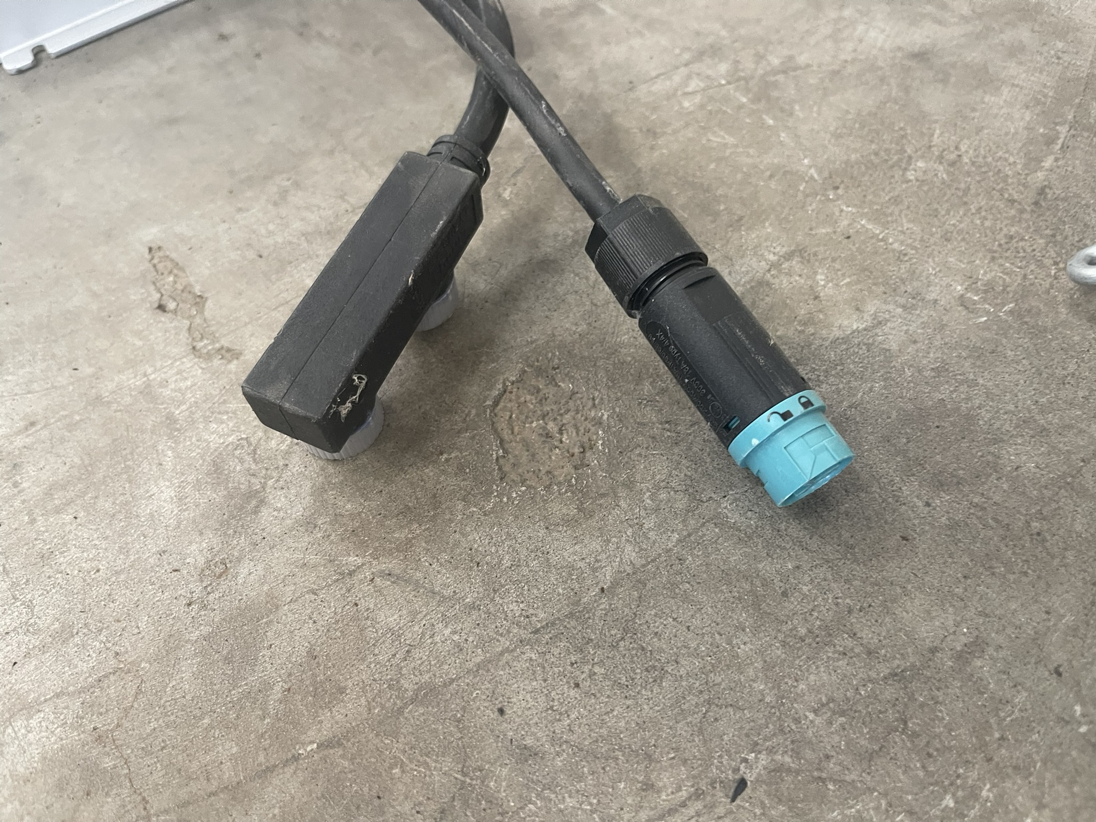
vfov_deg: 54.9
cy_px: 411
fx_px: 792
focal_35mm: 25
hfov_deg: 69.4
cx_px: 548
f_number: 1.6
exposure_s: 1/60
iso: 250
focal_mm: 5.1
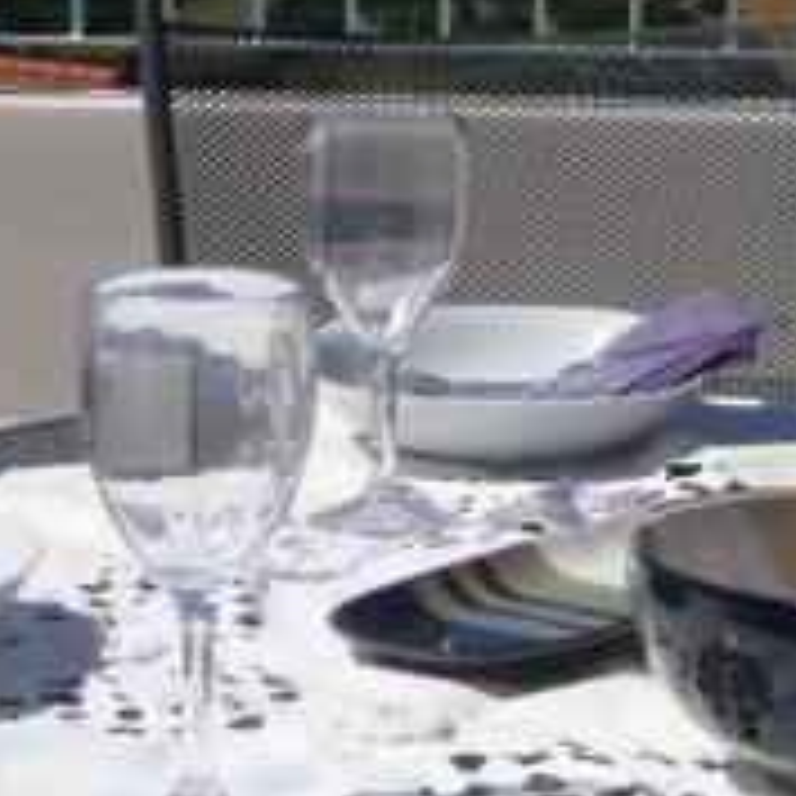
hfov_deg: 12.5
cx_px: 537
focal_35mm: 140
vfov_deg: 12.4
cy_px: 236
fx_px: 3642
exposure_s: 1/320
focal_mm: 8
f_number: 10
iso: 100
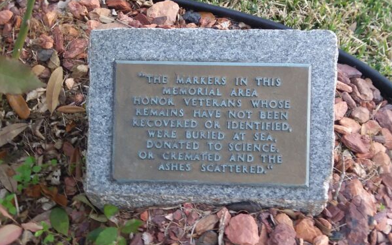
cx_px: 196
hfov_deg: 61.2
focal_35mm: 31
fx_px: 331
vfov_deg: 40.5
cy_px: 104
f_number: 1.9
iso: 125
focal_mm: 2.47
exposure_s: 1/33
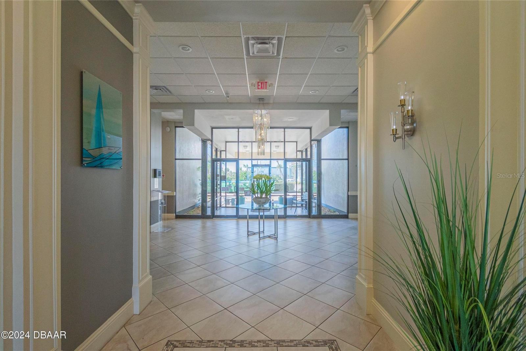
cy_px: 176
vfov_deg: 77.3
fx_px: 219
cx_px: 263
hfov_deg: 100.4
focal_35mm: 15
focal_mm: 10
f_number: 4.5
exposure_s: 1/250
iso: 320
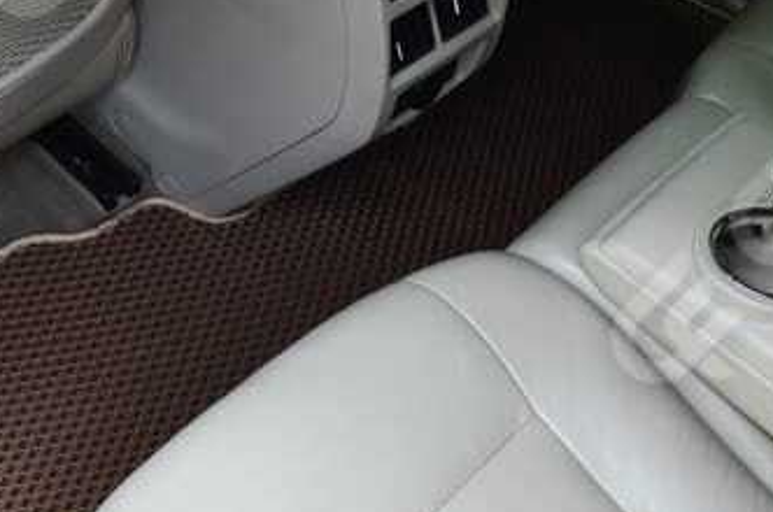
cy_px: 192
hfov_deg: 31.0
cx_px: 393
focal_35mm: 65
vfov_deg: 20.8
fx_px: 1393
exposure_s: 1/30
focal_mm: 18
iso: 400
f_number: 9
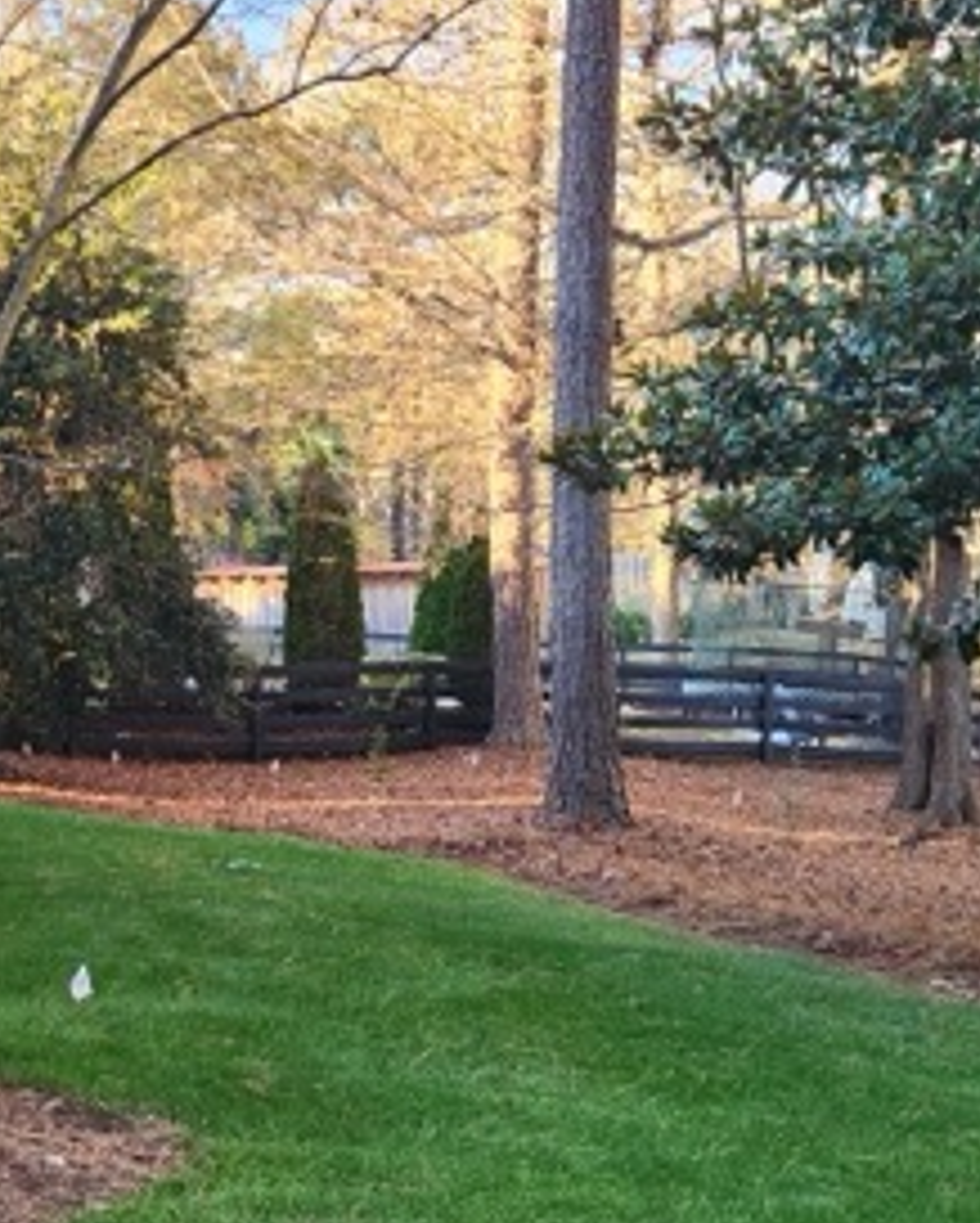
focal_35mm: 66
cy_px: 958
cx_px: 270
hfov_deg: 23.0
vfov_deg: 28.2
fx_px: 2390
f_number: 1.8
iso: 64
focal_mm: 5.4
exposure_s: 1/180
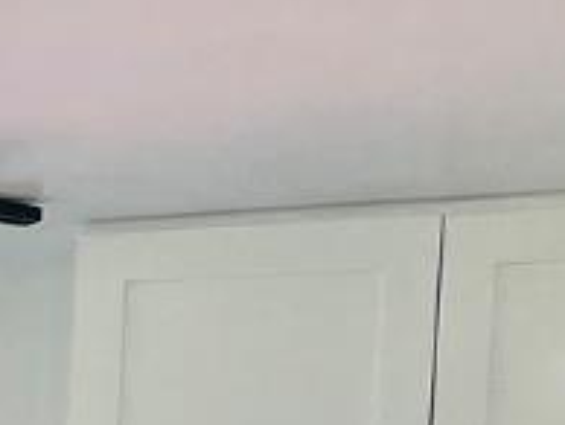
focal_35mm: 201
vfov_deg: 6.6
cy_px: 1335
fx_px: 3285
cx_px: -848
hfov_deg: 8.8
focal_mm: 5.7
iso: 50
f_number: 1.5
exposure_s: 1/120
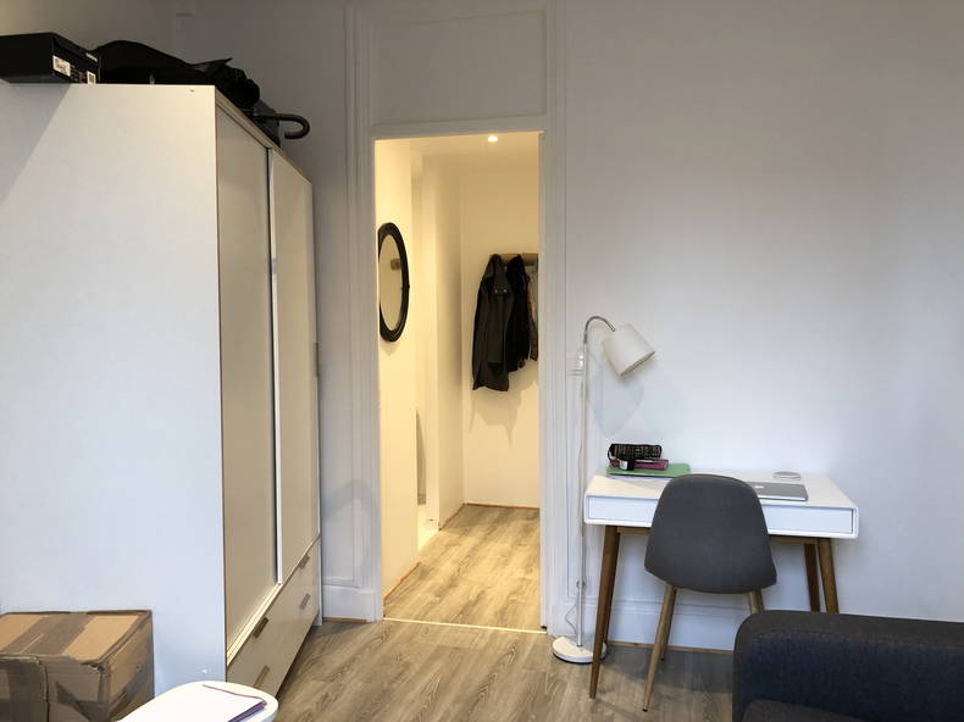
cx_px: 482
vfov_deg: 49.7
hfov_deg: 63.5
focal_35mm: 28
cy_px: 361
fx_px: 780
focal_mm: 3.99
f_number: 1.8
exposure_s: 1/17
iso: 40
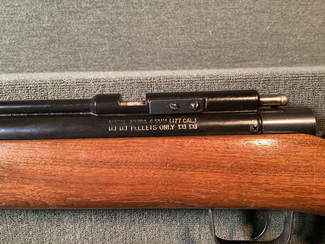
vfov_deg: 45.4
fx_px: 291
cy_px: 122
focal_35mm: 31
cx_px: 162
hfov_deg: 58.3
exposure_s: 1/40
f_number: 2.4
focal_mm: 3.3
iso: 400
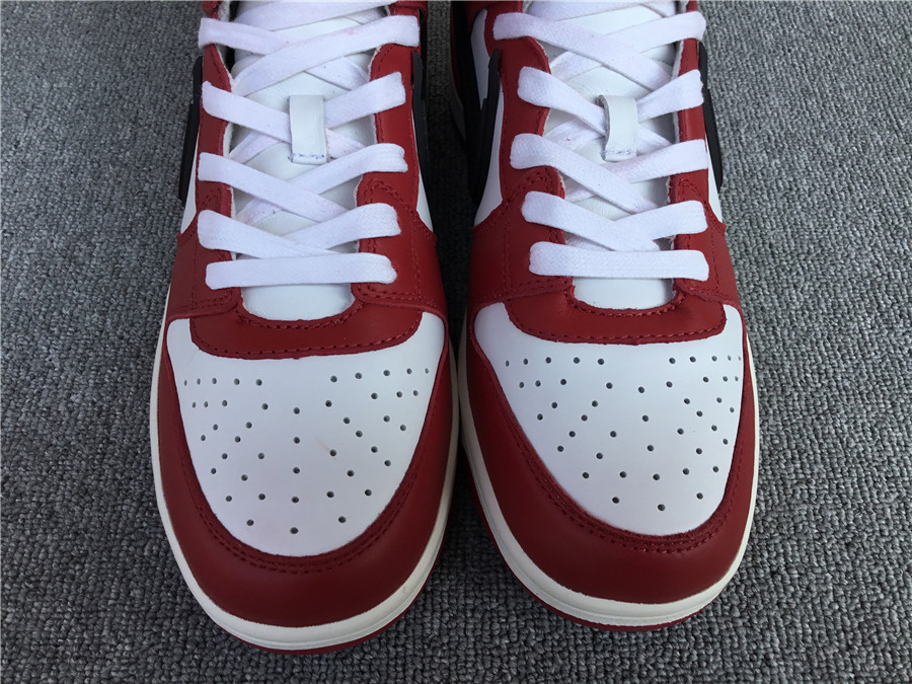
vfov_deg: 45.4
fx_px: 817
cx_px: 456
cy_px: 342
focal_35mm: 31
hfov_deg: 58.4
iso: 25
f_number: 2.4
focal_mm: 3.3
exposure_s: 1/708
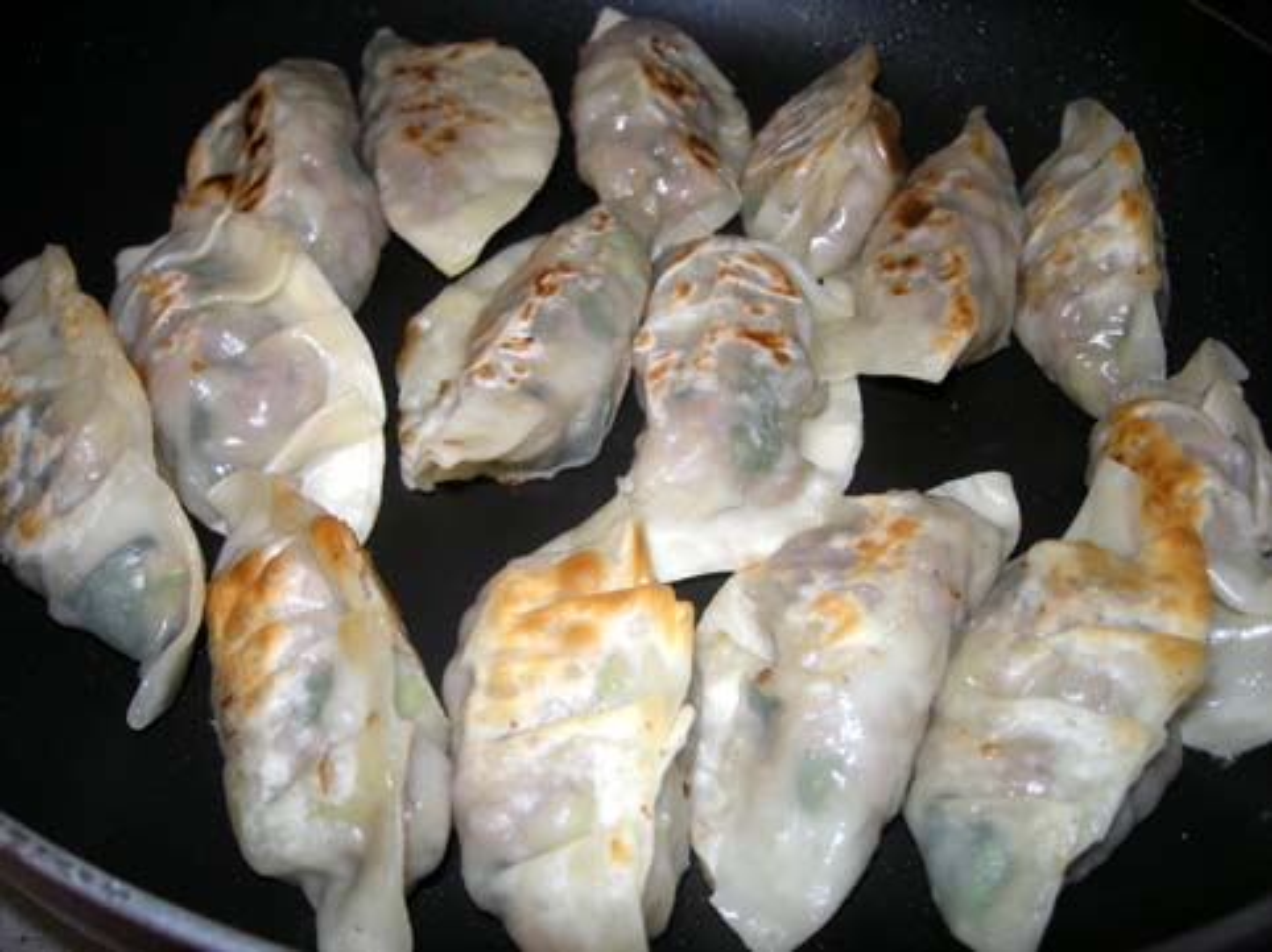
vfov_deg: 40.7
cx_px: 636
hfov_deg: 52.6
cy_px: 476
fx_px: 1285
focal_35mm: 35
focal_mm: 5.7
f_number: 2.8
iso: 64
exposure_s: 1/30
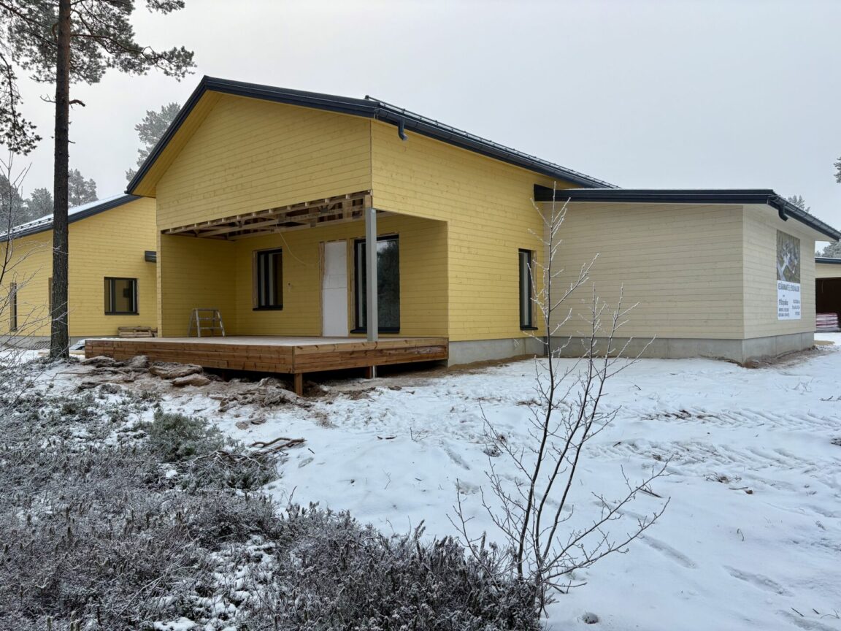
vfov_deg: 53.1
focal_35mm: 26
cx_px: 420
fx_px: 632
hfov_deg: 67.3
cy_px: 316
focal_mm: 5.96
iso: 40
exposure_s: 1/269
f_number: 1.6
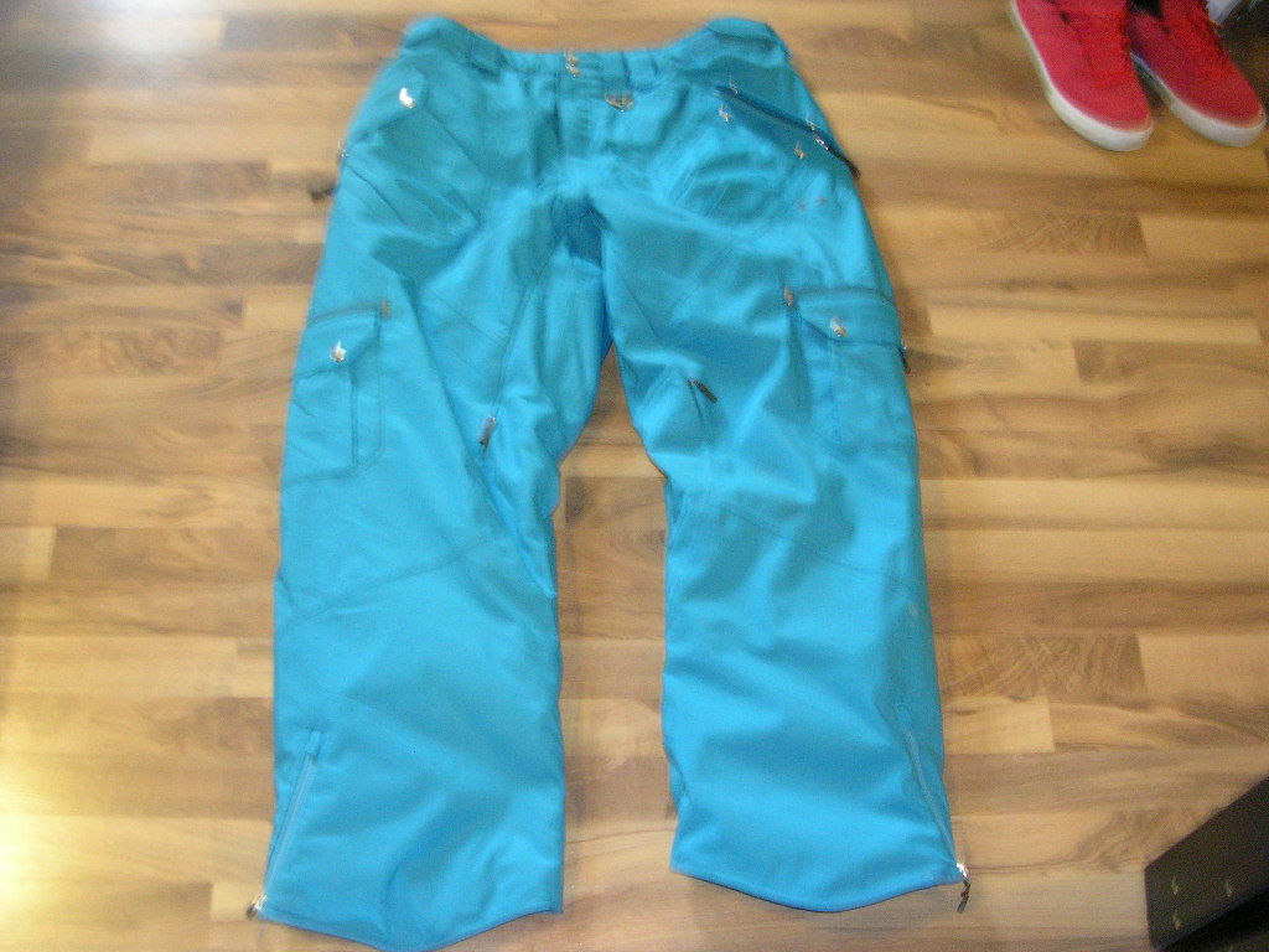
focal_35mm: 38
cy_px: 476
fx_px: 1393
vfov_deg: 37.7
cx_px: 634
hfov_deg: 49.0
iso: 200
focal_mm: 5.8
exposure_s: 1/3.8
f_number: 2.8
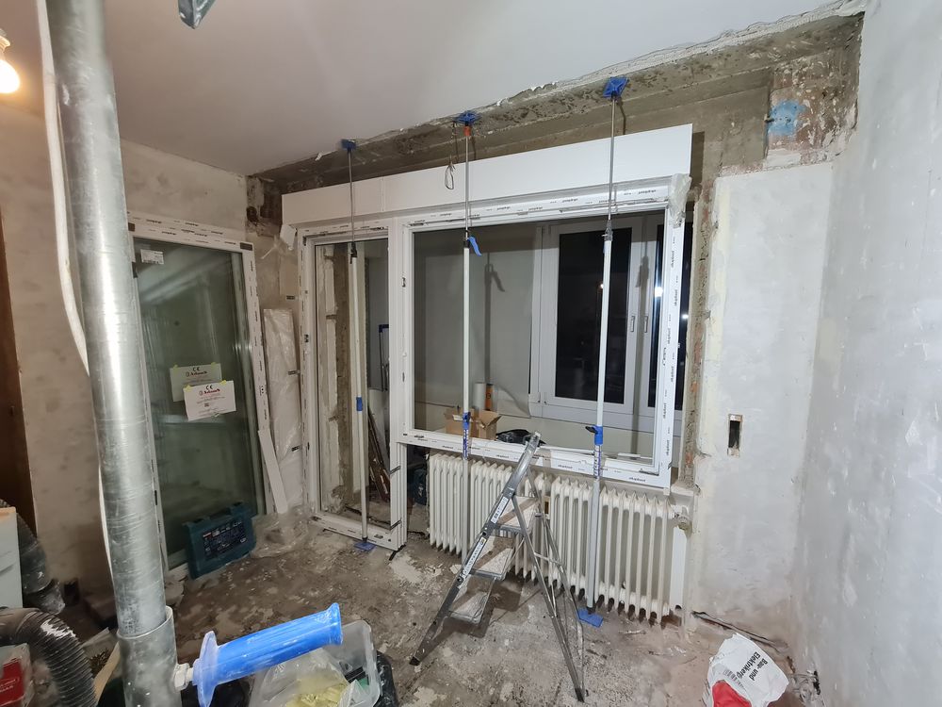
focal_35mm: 13
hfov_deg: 106.2
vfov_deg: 89.9
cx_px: 471
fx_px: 354
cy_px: 354
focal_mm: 2.2
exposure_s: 1/50
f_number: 2.2
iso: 250
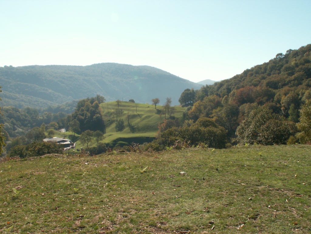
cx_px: 156
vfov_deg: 40.7
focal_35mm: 35
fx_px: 314
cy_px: 117
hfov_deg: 52.6
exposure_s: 1/200
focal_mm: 5.86
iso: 50
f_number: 6.3
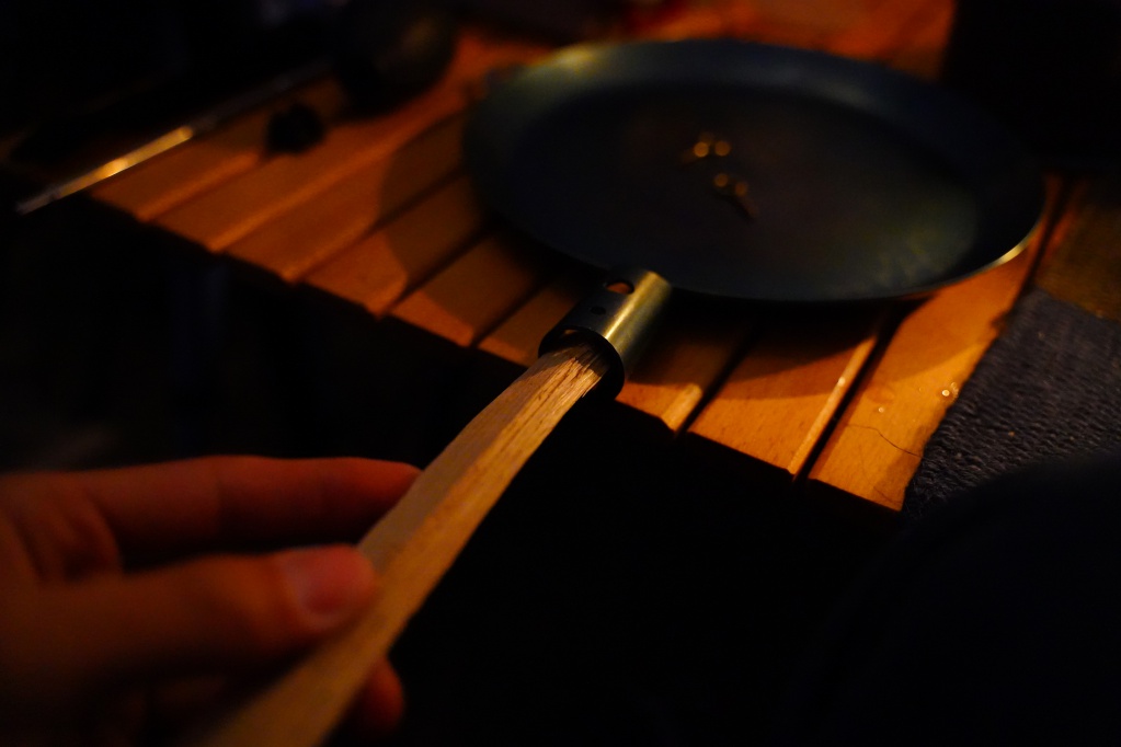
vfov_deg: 45.0
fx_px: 903
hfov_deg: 63.7
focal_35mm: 29
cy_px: 374
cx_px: 560
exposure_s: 1/60
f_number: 2.8
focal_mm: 29
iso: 16000
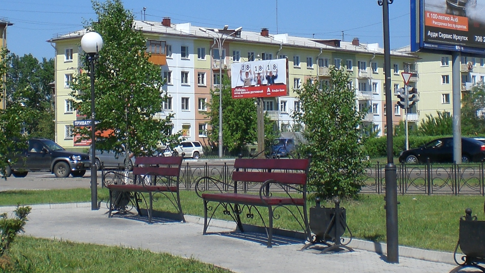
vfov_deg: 14.3
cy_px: 53
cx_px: 241
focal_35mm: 84
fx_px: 1080
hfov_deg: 25.3
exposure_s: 1/640
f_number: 4.4
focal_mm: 6.3
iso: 50
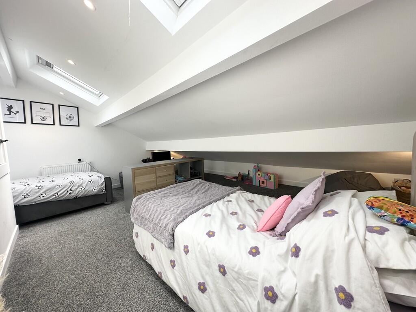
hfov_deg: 102.1
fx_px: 168
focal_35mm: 14
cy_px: 156
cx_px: 208
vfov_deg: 85.7
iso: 50
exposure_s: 1/100
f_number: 2.2
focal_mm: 2.22
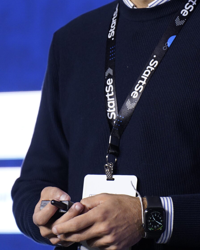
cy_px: 60
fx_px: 2854
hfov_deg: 4.0
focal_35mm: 386
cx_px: 126
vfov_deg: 5.0
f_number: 2.8
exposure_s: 1/250
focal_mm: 180
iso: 2500
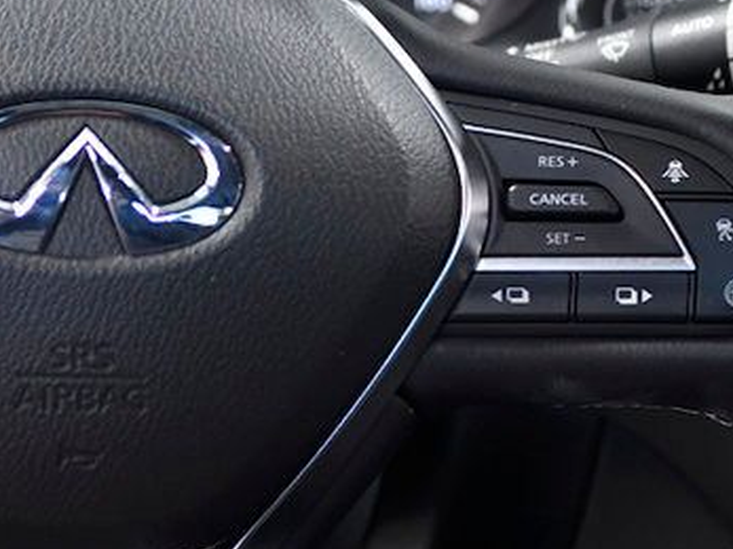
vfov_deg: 12.1
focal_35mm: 122
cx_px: 61
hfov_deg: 15.9
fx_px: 2582
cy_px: 417
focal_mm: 29
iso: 1250
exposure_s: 1/200
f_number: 3.5
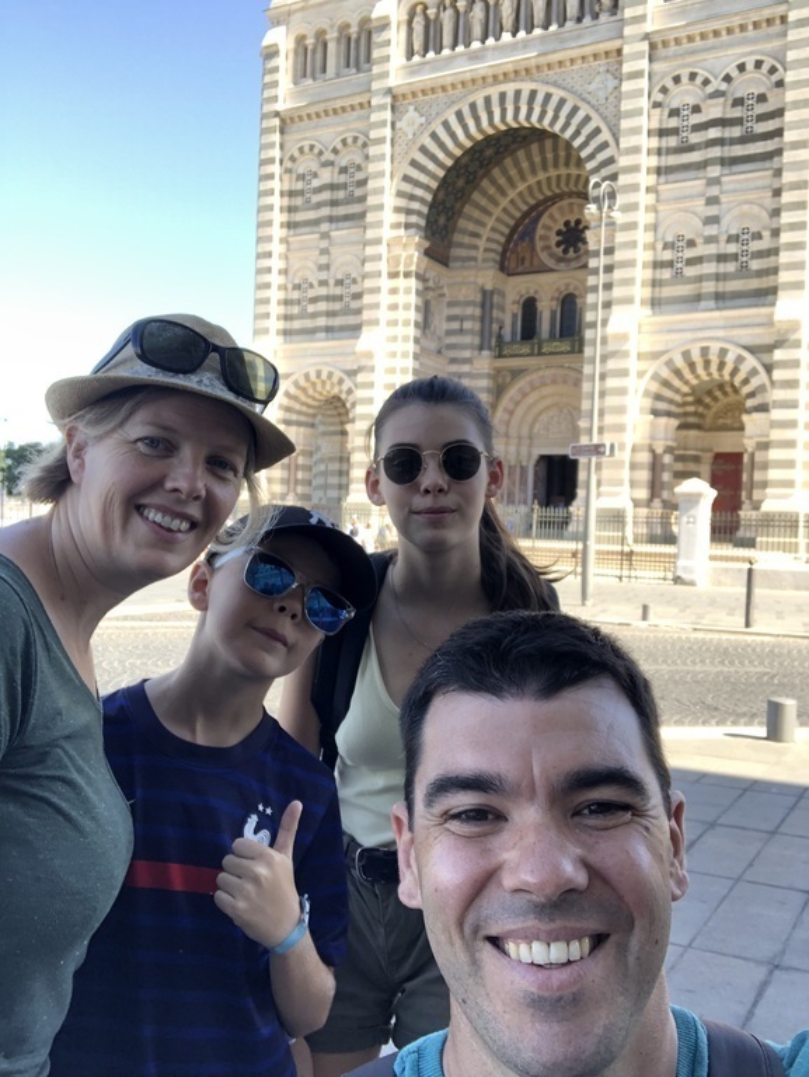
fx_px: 996
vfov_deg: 56.8
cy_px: 538
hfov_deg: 44.2
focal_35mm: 32
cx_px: 404
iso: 40
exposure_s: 1/120
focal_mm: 2.87
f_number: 2.2
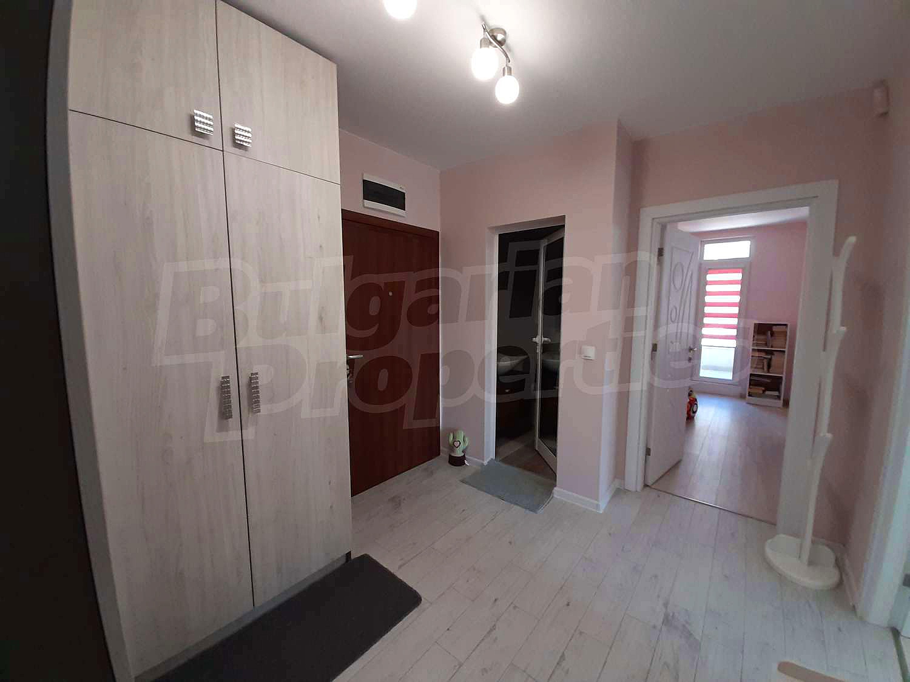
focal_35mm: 13
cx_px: 455
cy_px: 341
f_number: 2.2
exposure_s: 1/50
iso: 160
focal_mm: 1.42
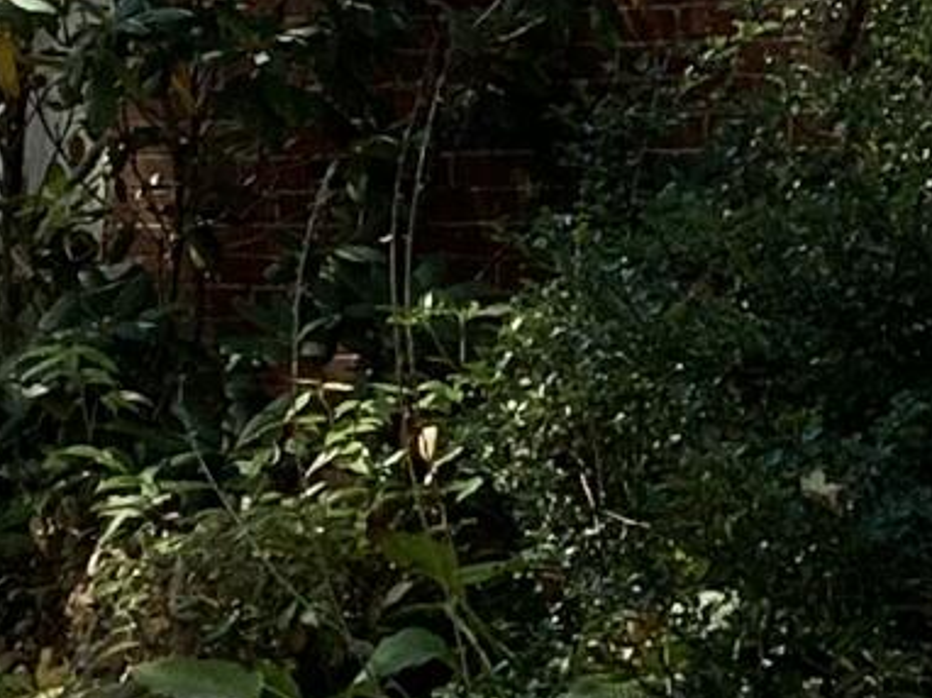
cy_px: -993
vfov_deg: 6.2
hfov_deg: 8.5
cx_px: 1339
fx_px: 6135
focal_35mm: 228
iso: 16
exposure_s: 1/580
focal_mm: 3
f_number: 1.8
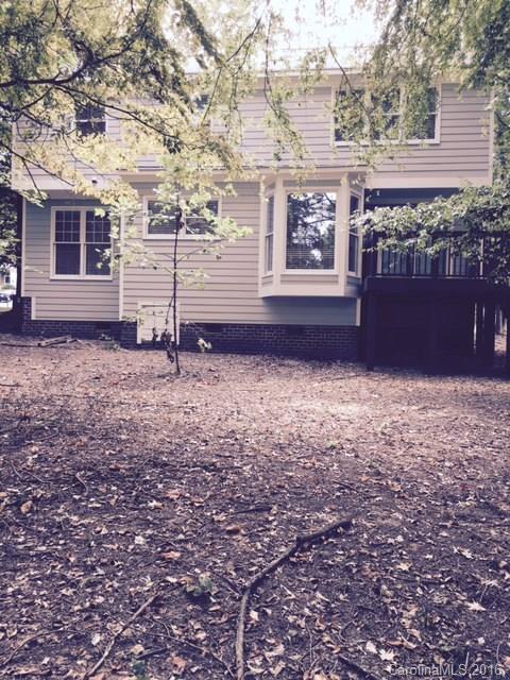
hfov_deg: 48.2
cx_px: 255
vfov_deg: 61.7
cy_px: 340
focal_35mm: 29
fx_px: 570
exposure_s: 1/60
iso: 25
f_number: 2.2
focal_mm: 4.15
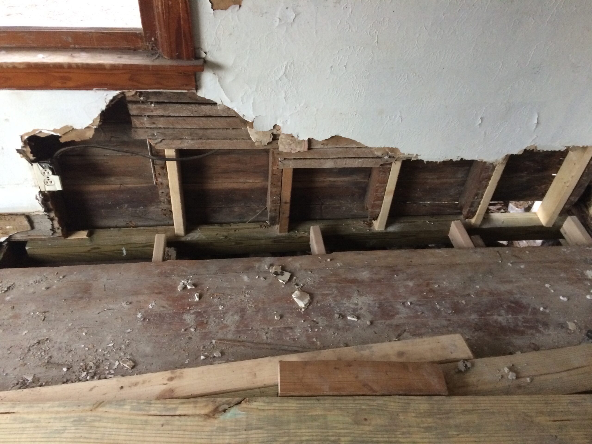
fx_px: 496
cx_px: 296
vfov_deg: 48.2
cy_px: 222
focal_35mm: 29
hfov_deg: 61.7
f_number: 2.2
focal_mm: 4.15
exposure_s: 1/17
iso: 320
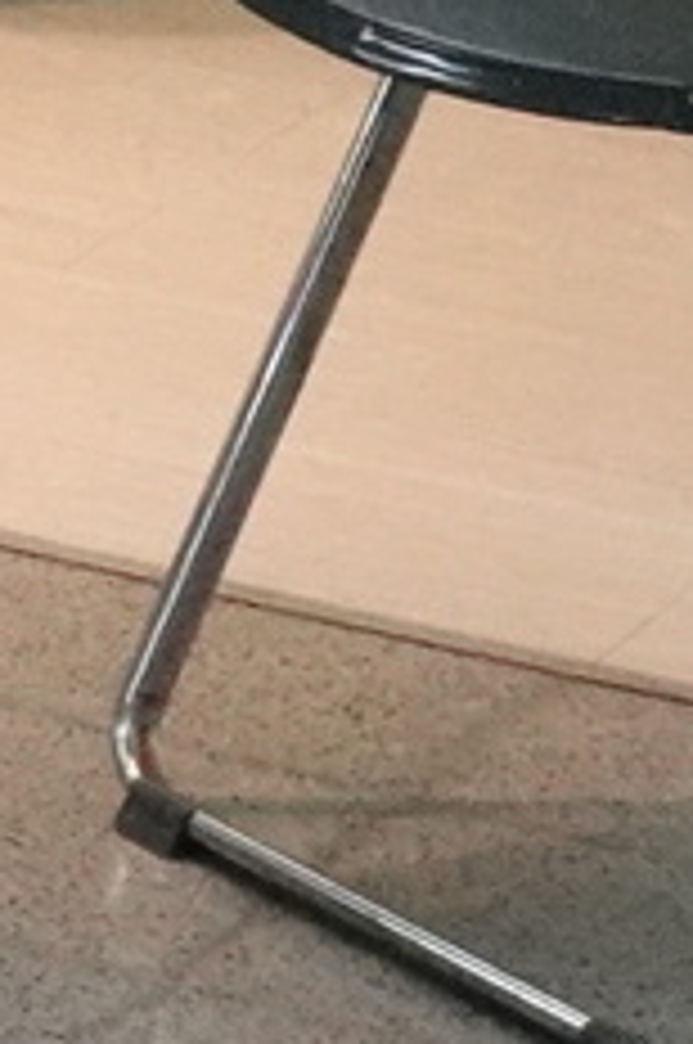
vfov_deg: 6.2
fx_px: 9122
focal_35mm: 315
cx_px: -2210
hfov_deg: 4.0
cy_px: -1602
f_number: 4
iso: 4000
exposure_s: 1/250
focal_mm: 14.1
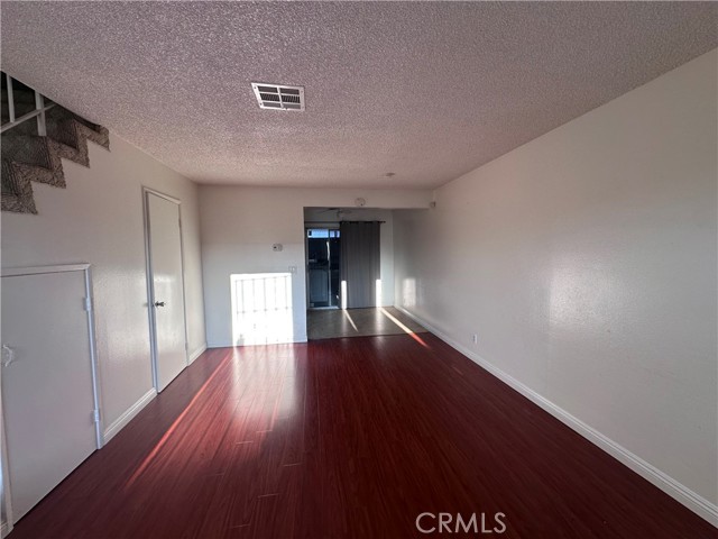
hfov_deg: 102.1
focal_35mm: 14
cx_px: 359
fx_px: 290
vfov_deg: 85.7
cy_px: 270
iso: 64
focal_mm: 2.22
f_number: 2.2
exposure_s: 1/99
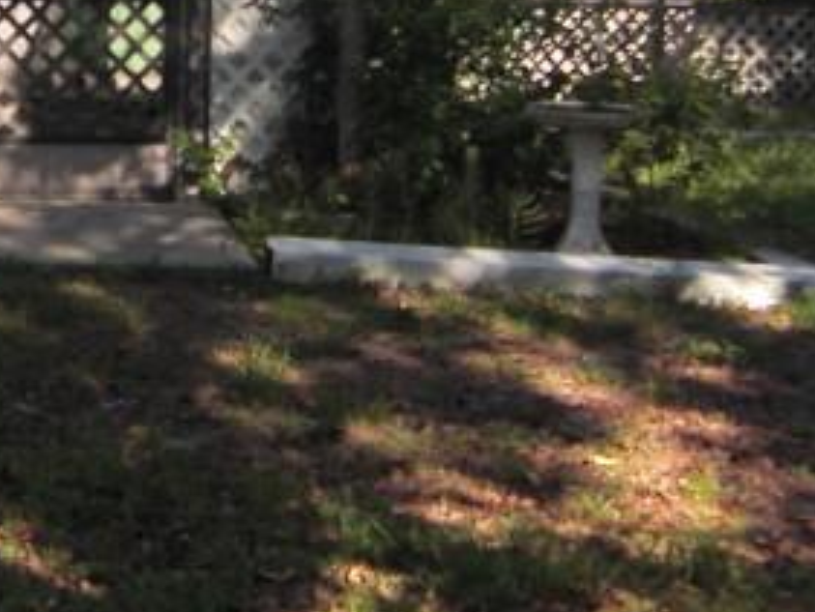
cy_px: -84
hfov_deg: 19.0
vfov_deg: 14.2
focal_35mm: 102
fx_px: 2403
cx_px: 142
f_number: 2.6
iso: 50
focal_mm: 4.9
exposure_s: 1/500
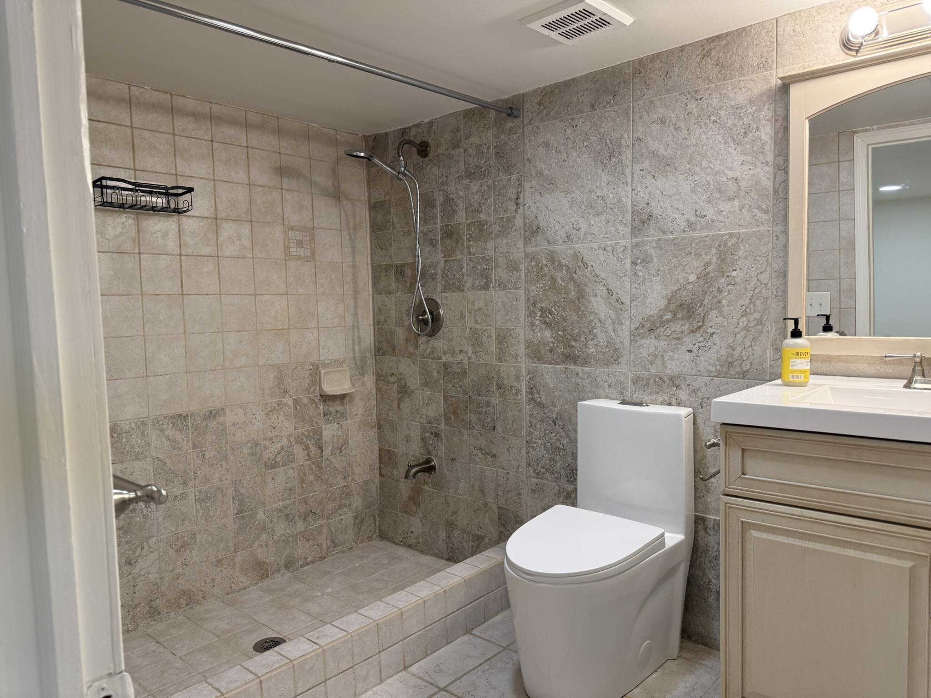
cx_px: 466
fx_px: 645
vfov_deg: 56.8
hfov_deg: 71.6
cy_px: 349
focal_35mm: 24
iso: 160
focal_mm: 6.76
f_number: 1.78
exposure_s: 1/120
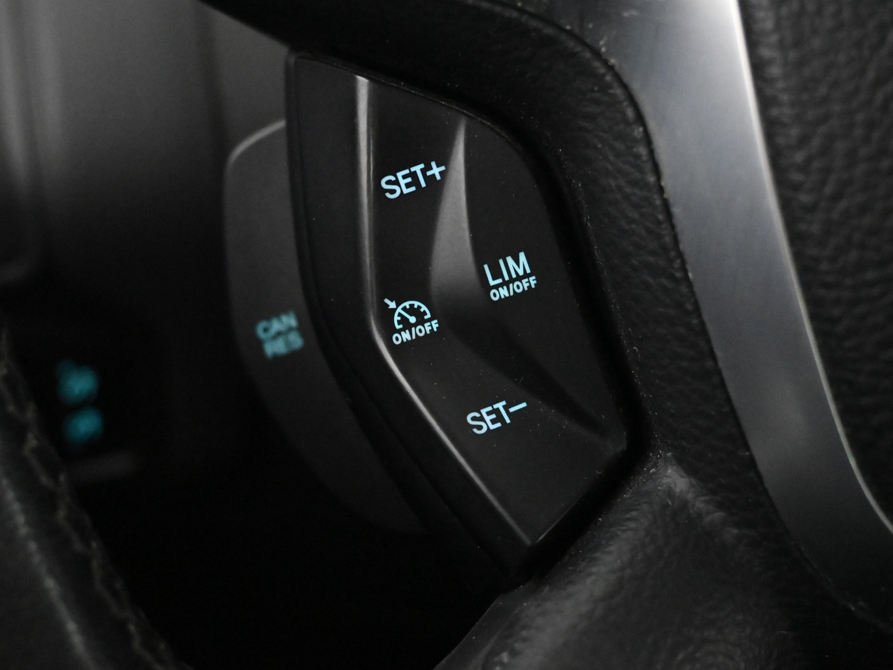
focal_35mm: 52
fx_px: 1338
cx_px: 404
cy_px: 320
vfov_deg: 28.1
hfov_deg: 36.9
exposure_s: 1/50
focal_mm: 30.5
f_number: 4.8
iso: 9000
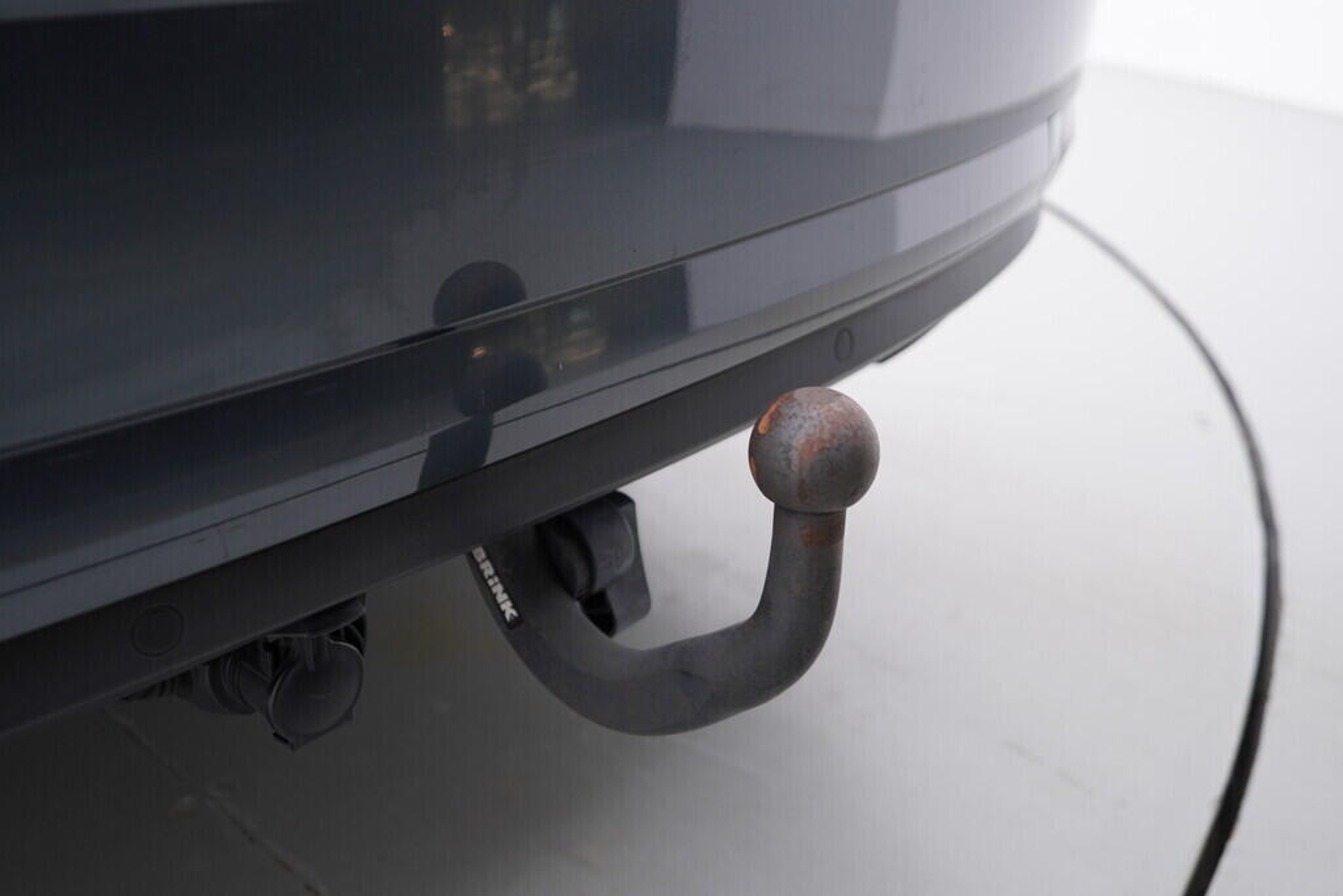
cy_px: 448
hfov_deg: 53.1
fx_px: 1343
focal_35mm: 36
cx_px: 672
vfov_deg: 36.9
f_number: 2.8
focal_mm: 24
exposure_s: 1/40
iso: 125
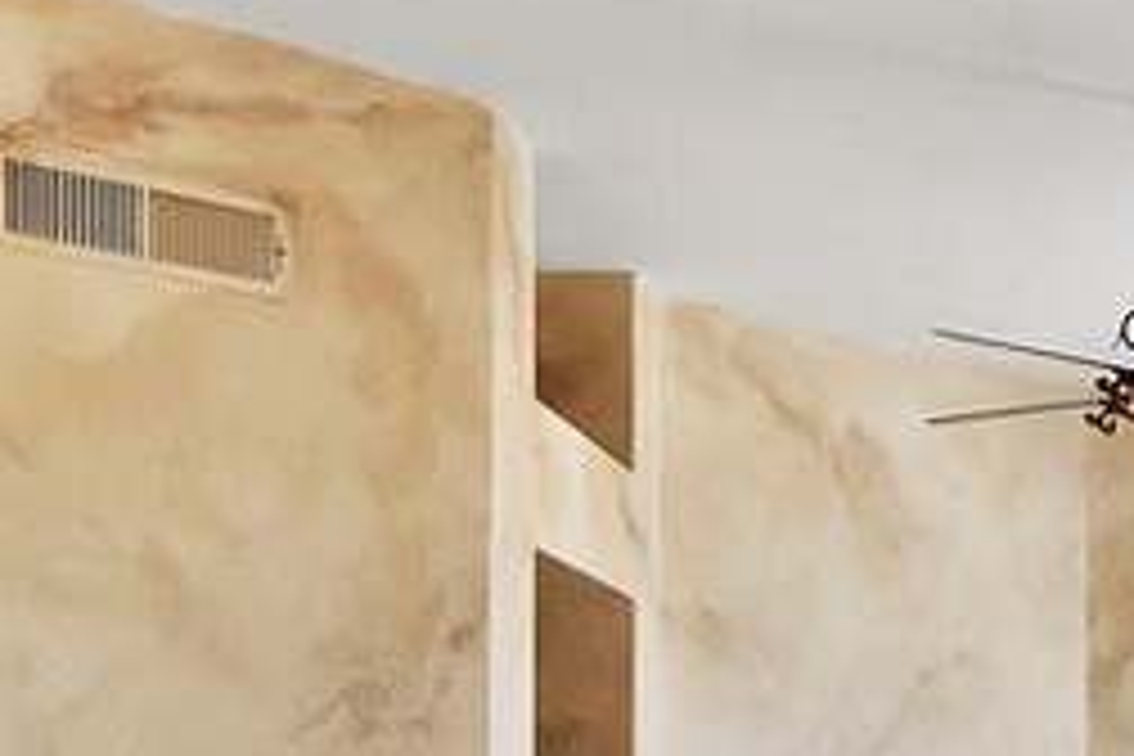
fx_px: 1921
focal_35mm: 61
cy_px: 785
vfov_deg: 21.4
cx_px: 1188
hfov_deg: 30.1
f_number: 8
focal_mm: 10
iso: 400
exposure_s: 1/30
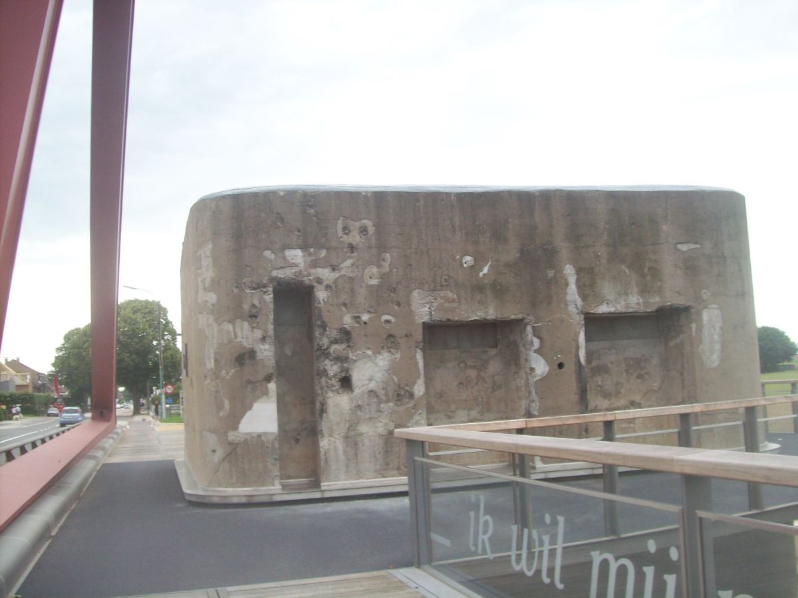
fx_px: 830
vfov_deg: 39.7
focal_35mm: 36
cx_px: 399
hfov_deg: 51.4
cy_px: 299
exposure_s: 1/478
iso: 80
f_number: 2.7
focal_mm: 6
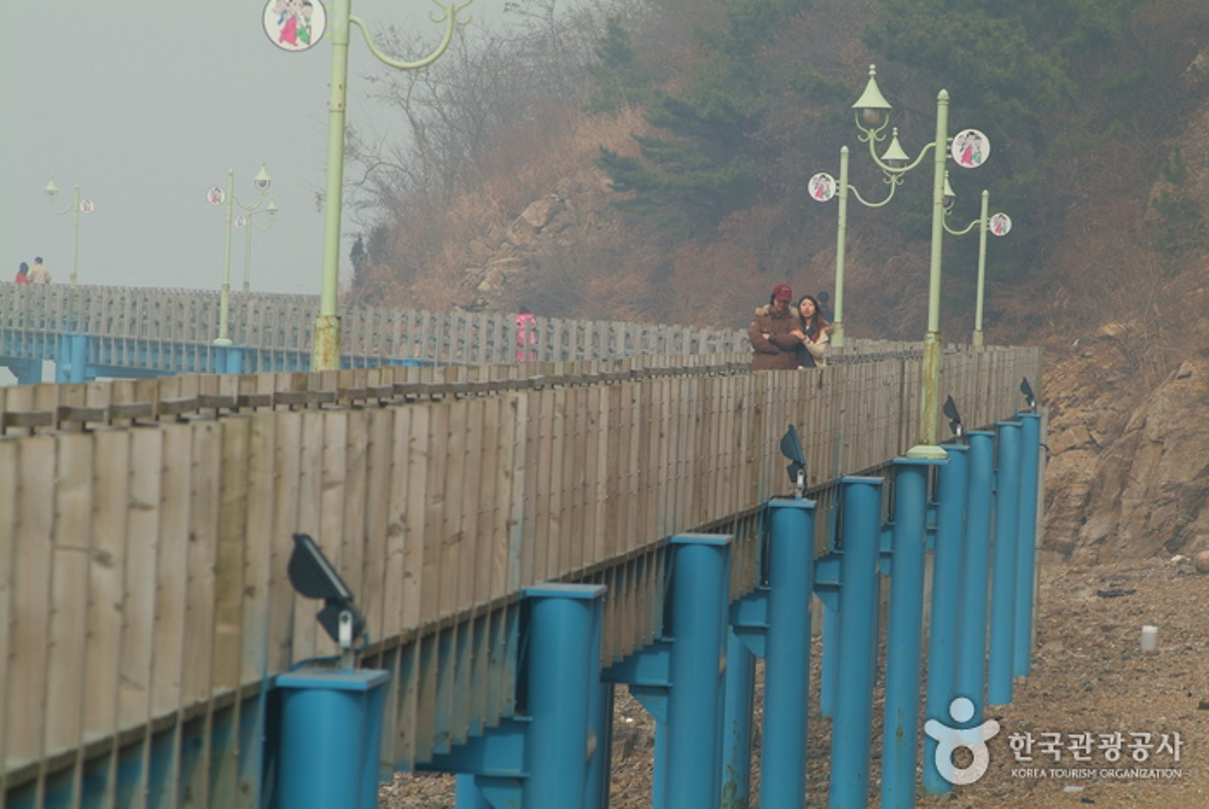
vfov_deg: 4.6
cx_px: 604
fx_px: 10088
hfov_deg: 6.9
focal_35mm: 300
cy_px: 404
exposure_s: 1/500
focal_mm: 200
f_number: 5.6
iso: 200
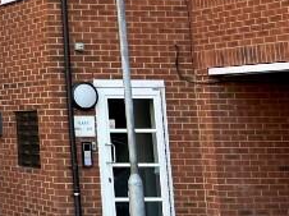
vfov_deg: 12.3
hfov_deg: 13.9
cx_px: -304
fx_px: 984
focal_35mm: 118
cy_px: -40
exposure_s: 1/461
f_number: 1.5
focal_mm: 5.7
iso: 50
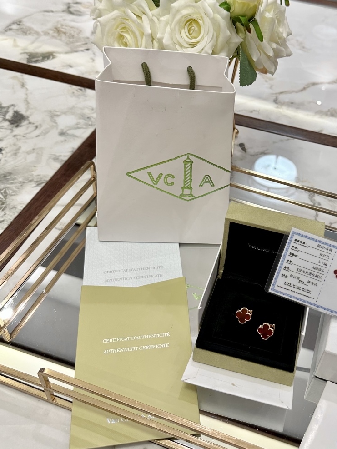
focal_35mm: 35
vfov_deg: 52.3
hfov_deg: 40.0
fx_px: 454
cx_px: 236
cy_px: 185
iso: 160
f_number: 1.78
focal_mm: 6.86
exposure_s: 1/100
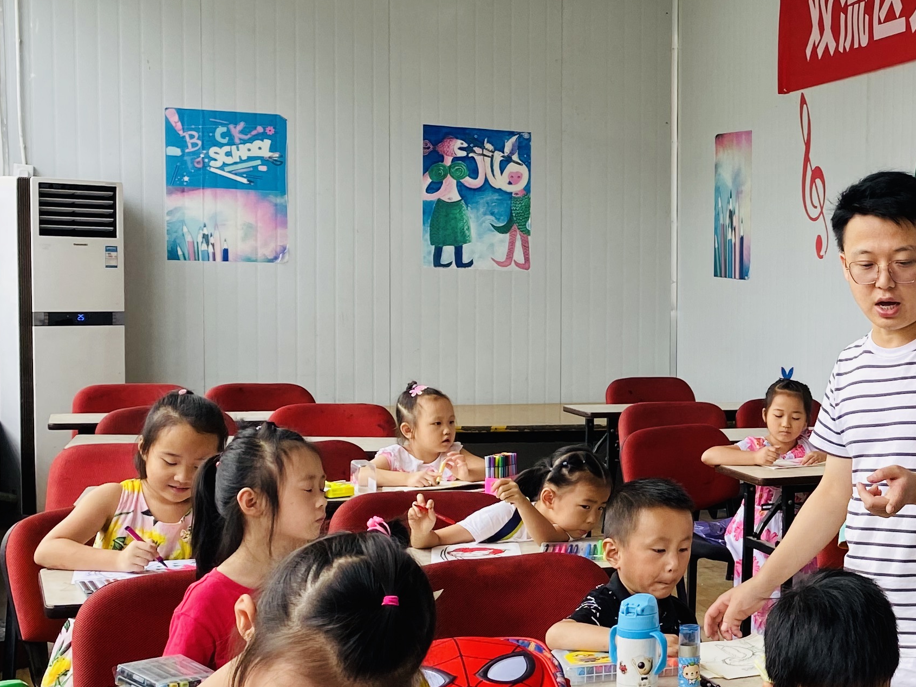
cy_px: 438
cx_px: 961
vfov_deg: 23.6
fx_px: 1641
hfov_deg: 28.8
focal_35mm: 62
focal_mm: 4.25
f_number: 1.8
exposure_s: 1/122
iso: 32
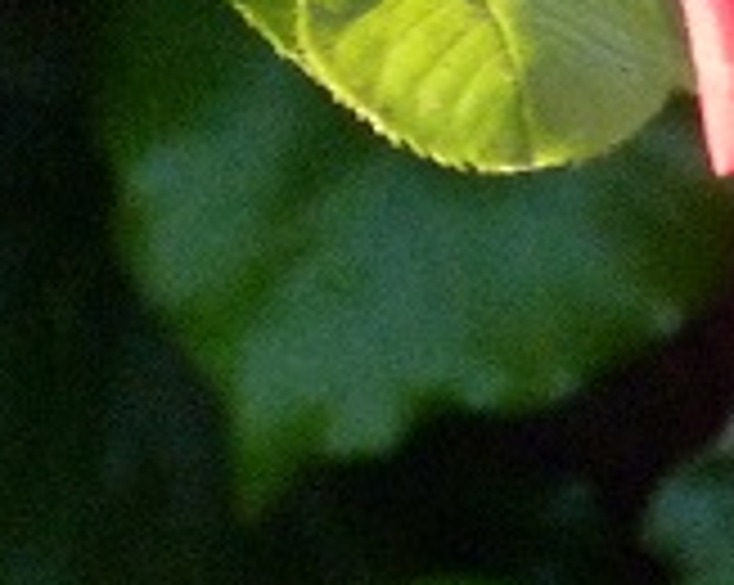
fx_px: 52617
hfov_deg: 0.8
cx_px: -41
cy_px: -634
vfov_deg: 0.6
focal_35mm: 2425
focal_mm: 91
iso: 640
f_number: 4.6
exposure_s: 1/250
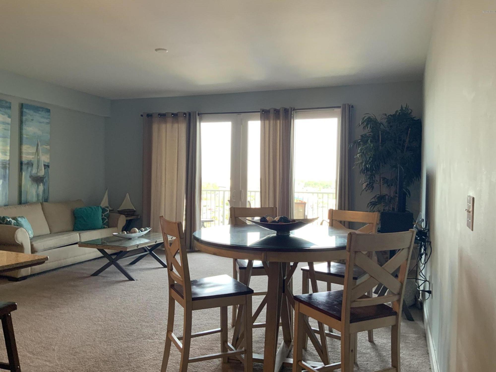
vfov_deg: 48.2
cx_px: 248
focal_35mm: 29
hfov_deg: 61.7
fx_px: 416
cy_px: 186
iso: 80
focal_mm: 3
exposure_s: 1/60
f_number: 1.8
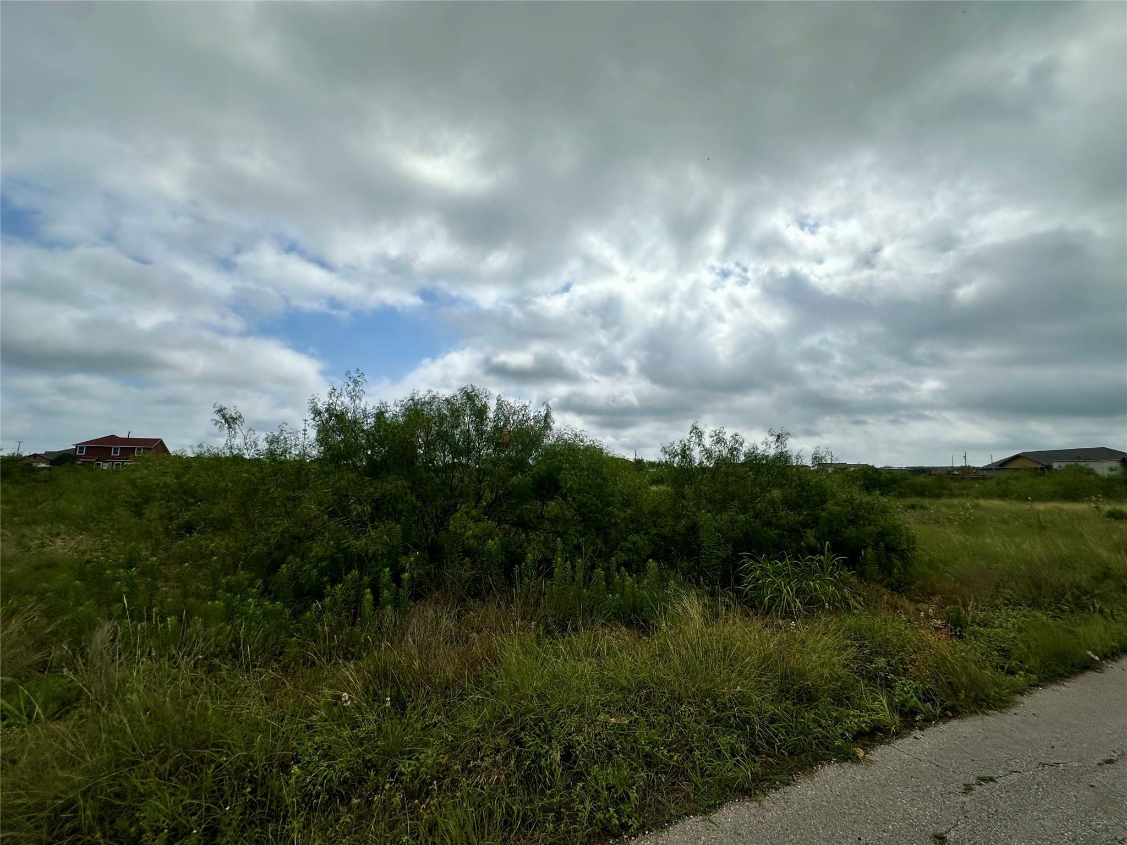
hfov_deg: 102.1
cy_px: 422
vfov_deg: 85.7
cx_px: 564
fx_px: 456
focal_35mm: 14
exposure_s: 1/6897
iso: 50
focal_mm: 2.22
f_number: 2.2
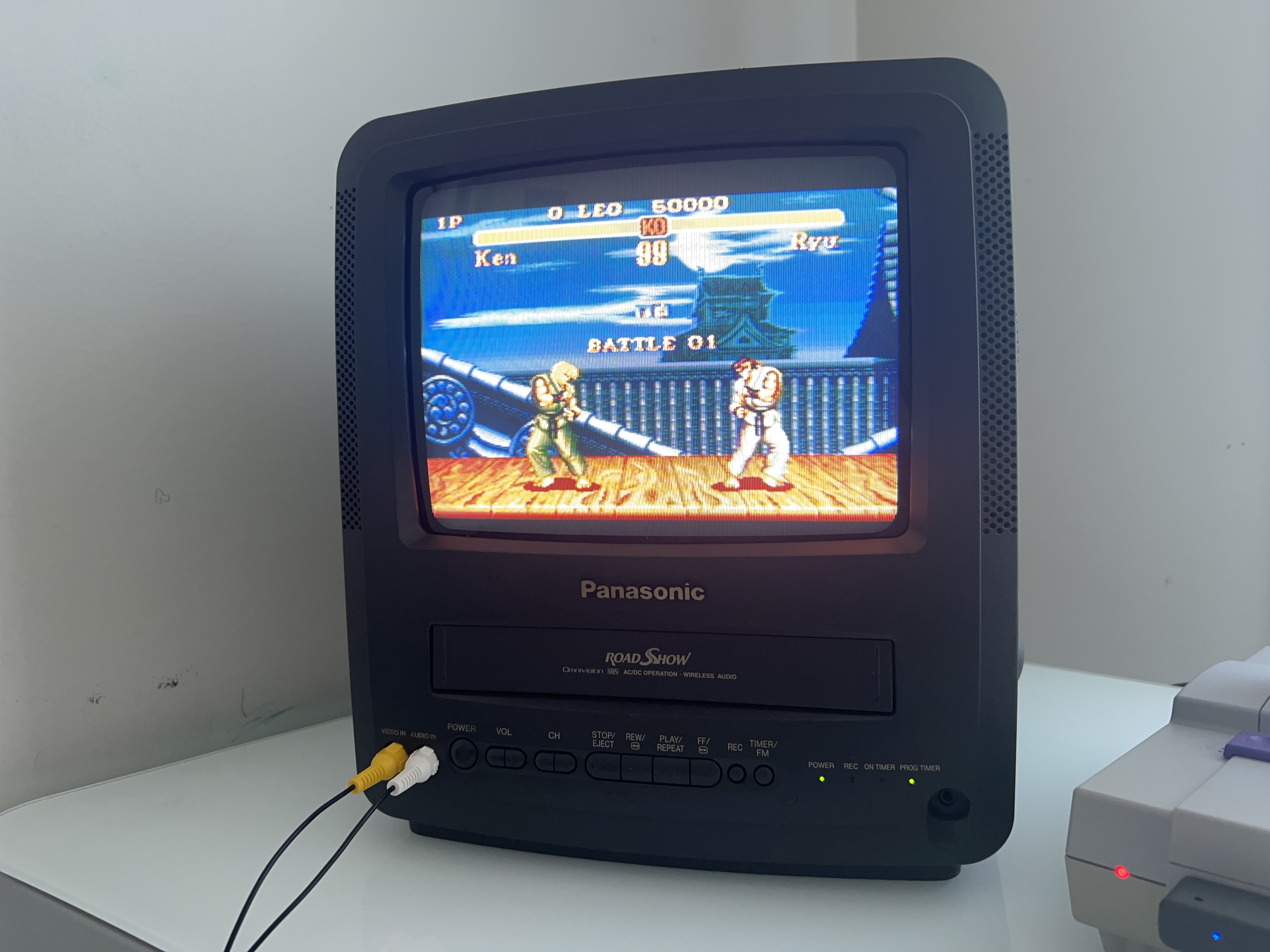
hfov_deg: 67.3
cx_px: 635
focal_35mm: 26
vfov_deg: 53.1
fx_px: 954
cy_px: 476
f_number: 1.5
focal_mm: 5.7
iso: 160
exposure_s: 1/60
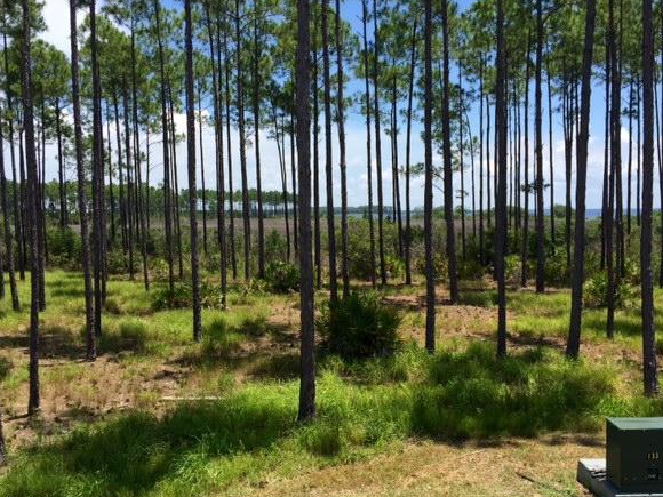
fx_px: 613
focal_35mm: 32
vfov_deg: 44.2
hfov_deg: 56.8
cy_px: 252
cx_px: 320
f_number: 2.2
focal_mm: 4.15
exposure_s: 1/1464
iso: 32
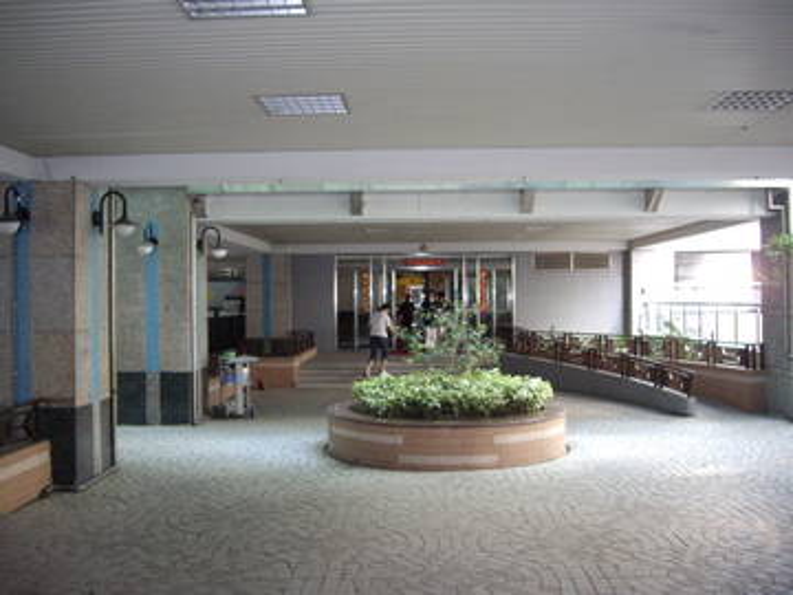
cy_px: 298
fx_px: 871
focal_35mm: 38
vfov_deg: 37.7
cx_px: 396
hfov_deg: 49.0
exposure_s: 1/40
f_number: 2.8
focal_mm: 7.9
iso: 400
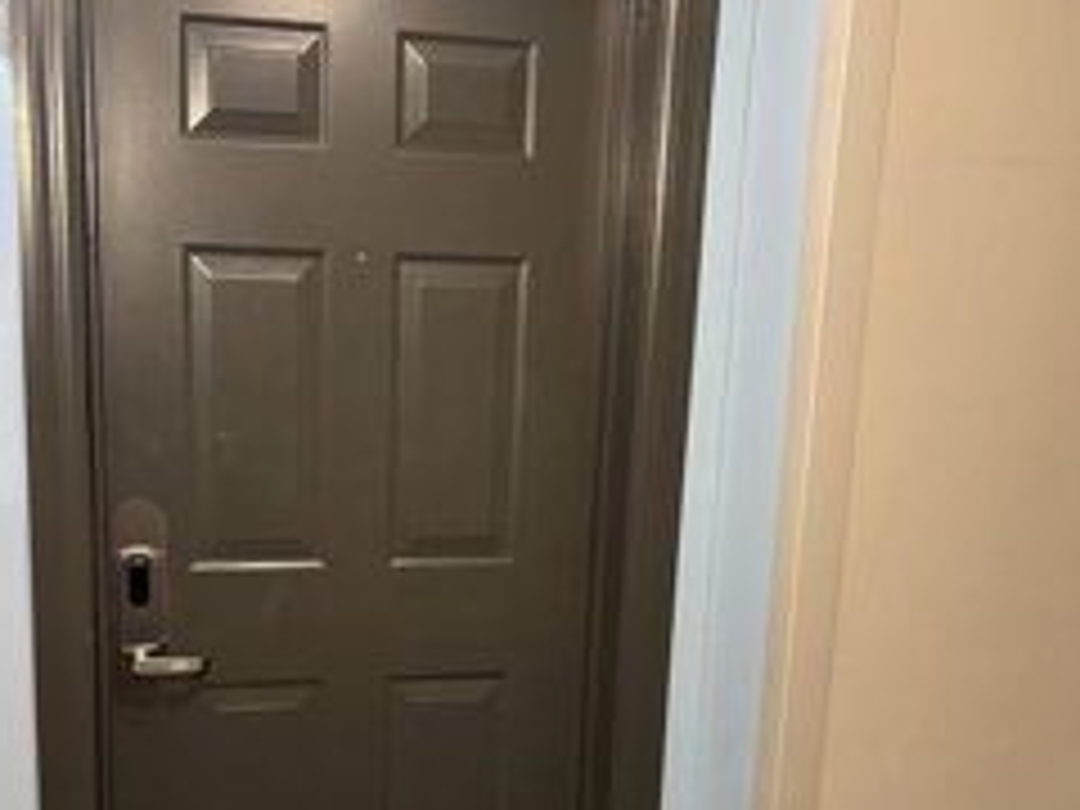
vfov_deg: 36.2
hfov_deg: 47.5
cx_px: 423
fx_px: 1217
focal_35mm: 39
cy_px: 572
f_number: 1.6
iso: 500
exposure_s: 1/60
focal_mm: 5.96
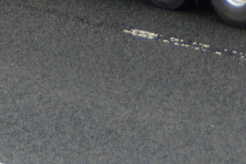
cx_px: 208
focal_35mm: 588
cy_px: -221
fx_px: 4012
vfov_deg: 2.3
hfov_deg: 3.5
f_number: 5.6
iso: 800
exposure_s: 1/2000
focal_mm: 75
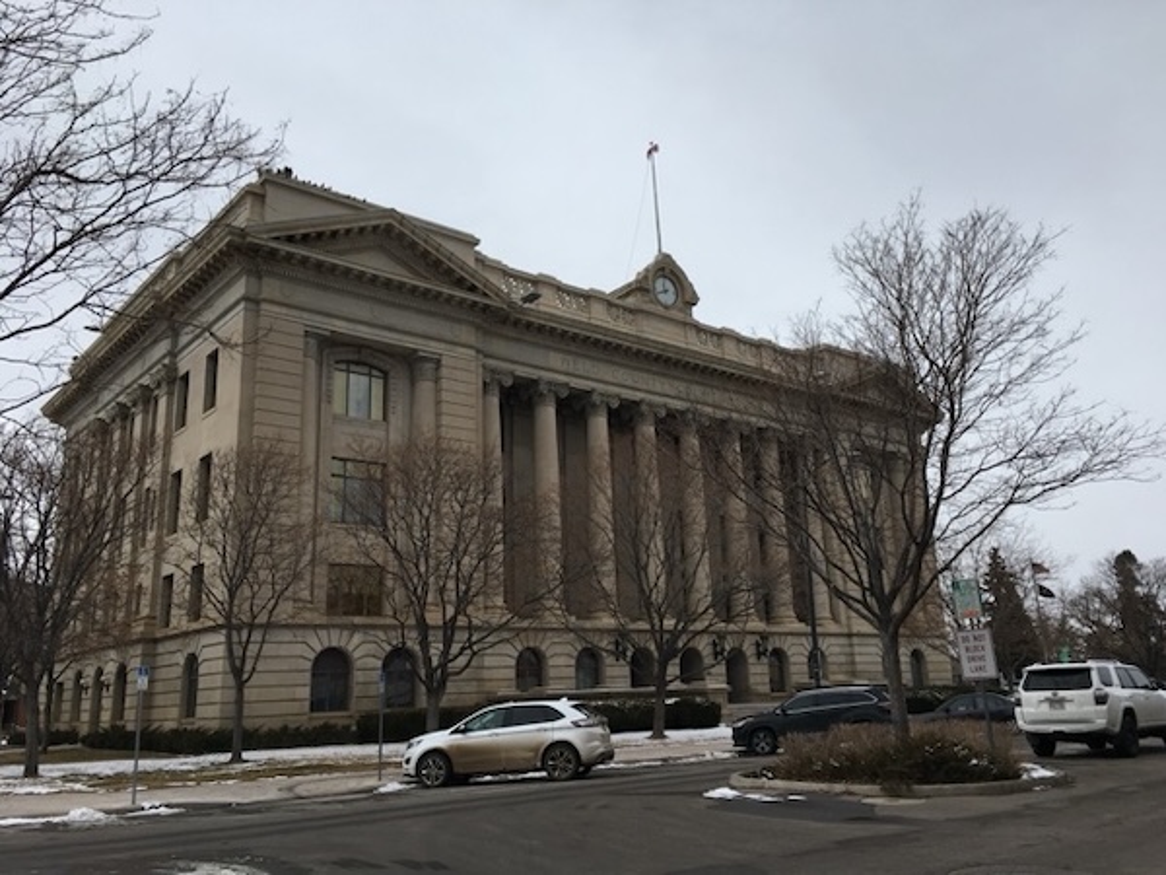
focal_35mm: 29
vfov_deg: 48.2
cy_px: 438
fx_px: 977
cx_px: 583
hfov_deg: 61.7
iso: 25
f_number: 2.2
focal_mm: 4.15
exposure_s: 1/1040
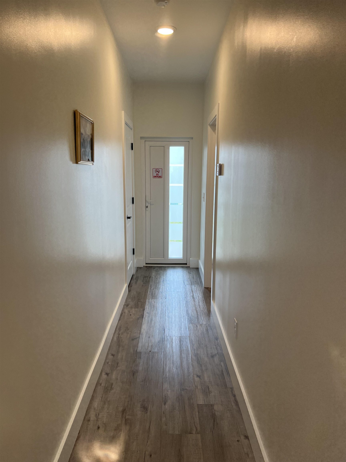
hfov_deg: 53.1
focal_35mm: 26
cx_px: 173
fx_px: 347
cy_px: 231
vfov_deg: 67.3
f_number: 1.5
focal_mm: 5.7
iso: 80
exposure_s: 1/120
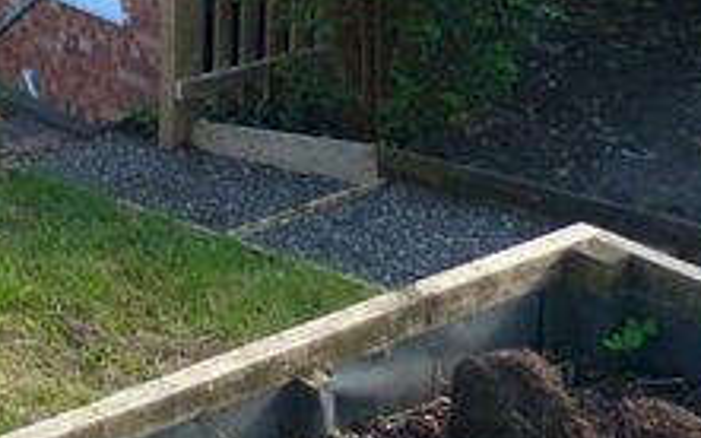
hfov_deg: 21.6
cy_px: -316
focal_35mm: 84
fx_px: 1604
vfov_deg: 14.0
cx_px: -273
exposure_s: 1/160
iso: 80
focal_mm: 4.5
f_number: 2.8
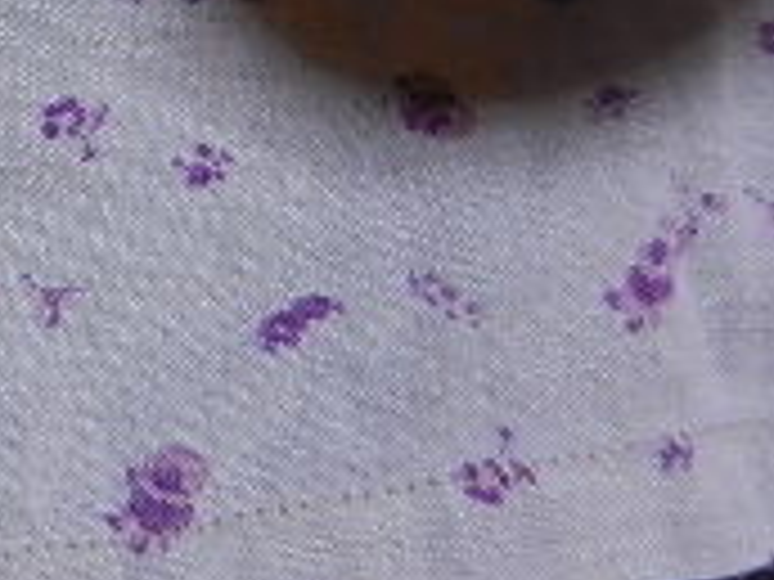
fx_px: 2079
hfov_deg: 18.5
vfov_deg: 14.0
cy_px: -481
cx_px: -414
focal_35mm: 93
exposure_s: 1/15
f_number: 3.5
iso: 160
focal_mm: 4.5
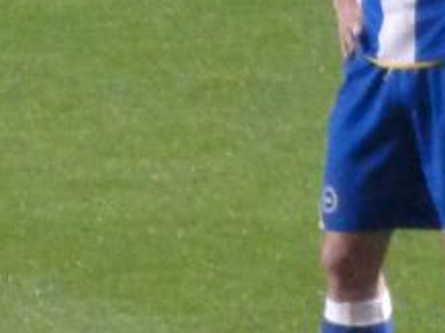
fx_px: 33939
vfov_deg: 0.6
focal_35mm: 2643
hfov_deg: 0.8
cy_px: -86
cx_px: -214
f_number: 6.4
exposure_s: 1/40
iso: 1600
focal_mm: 86
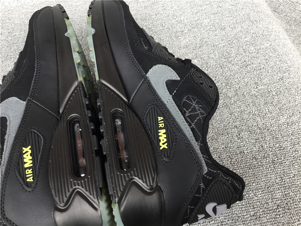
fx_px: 270
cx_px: 150
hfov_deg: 58.4
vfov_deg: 45.4
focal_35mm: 31
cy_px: 113
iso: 32
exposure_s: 1/100
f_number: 2.4
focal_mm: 3.3
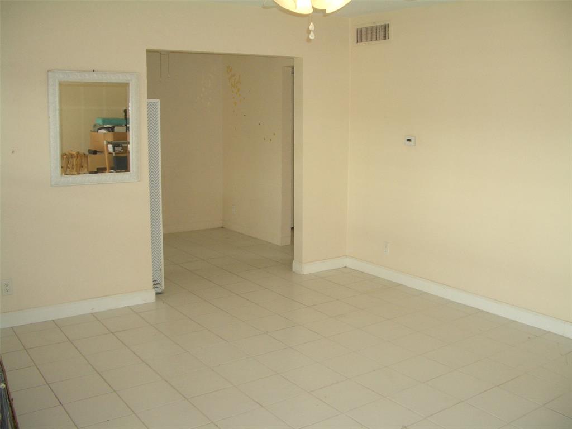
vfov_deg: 40.7
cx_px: 286
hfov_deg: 52.6
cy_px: 214
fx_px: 578
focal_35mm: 35
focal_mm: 5.8
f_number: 2.6
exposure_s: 1/60
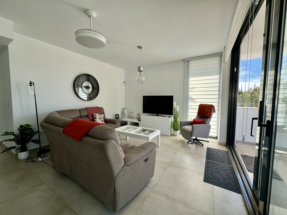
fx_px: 116
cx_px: 144
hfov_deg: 102.1
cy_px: 108
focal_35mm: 14
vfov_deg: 85.7
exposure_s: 1/351
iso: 40
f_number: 2.2
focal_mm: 2.22
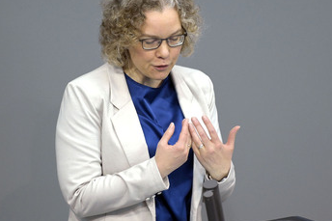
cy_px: 117
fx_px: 5558
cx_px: 169
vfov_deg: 2.3
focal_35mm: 603
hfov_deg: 3.4
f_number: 5.6
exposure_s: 1/500
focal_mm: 460
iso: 8000
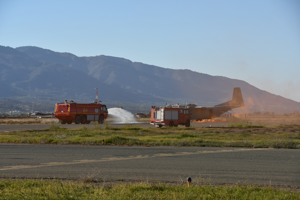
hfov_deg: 17.1
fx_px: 1000
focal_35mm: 120
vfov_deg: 11.4
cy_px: 100
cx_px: 150
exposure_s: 1/250
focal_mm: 80
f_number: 8
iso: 100
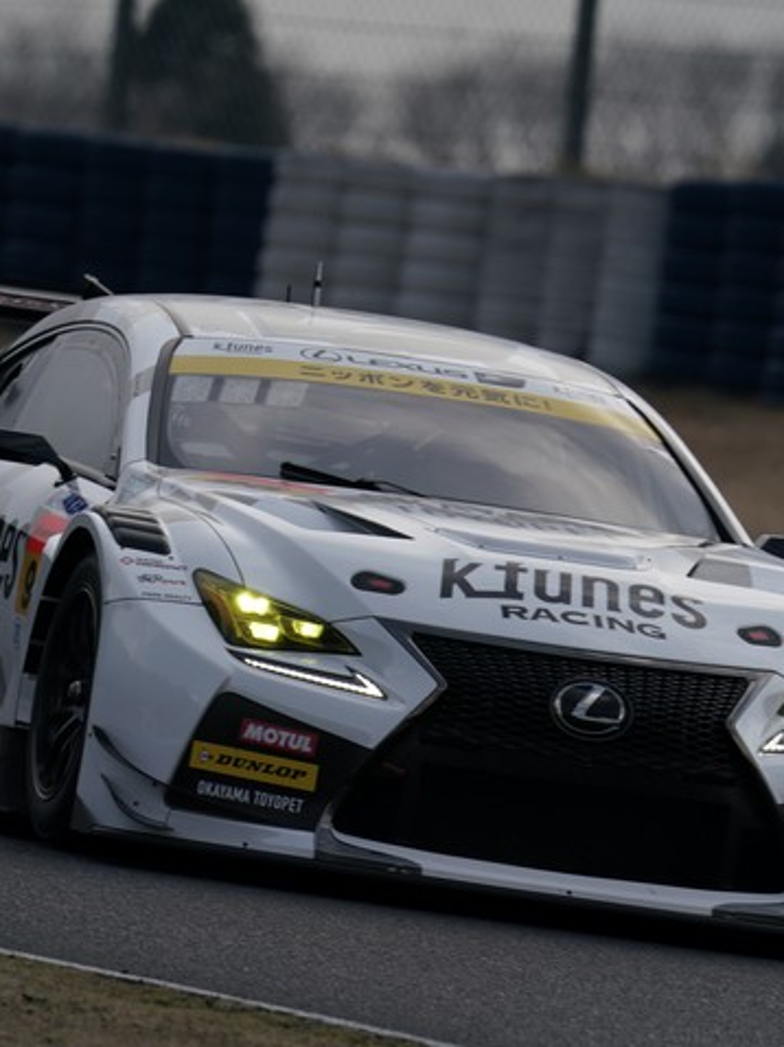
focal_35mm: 869
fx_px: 26266
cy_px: 524
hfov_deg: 1.7
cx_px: 416
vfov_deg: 2.3
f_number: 9
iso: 200
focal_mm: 600
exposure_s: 1/640
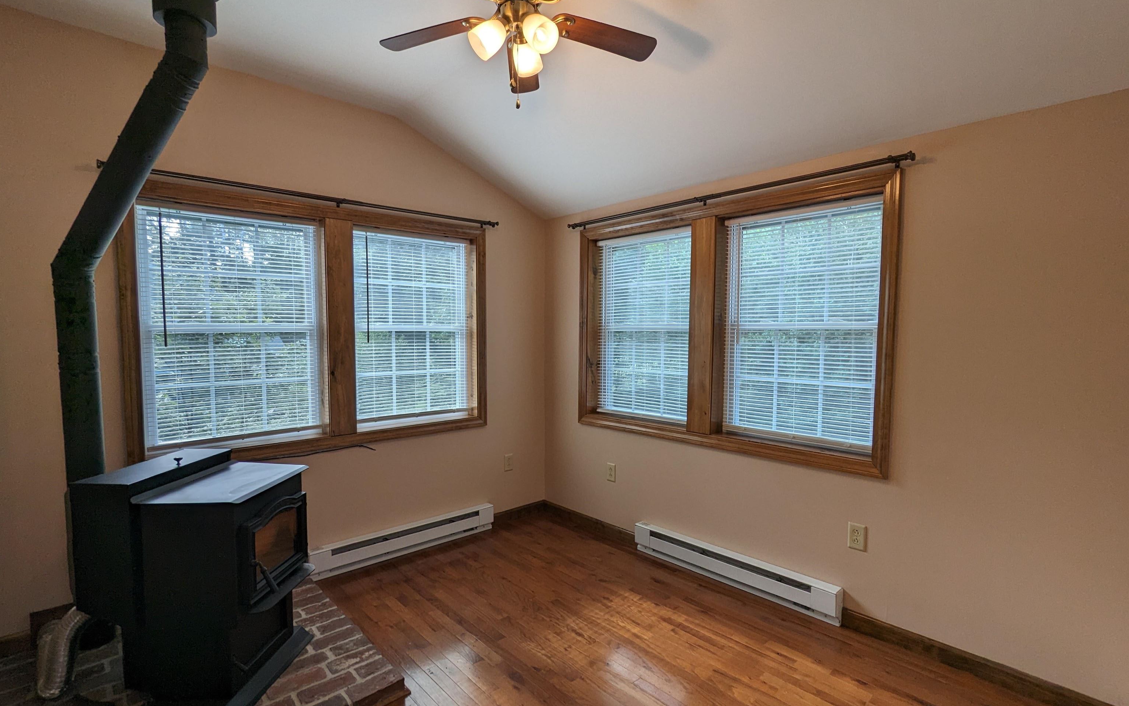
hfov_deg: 94.4
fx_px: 523
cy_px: 358
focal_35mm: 17
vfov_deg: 68.0
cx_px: 564
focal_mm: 2.35
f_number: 2.2
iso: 50
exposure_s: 1/129
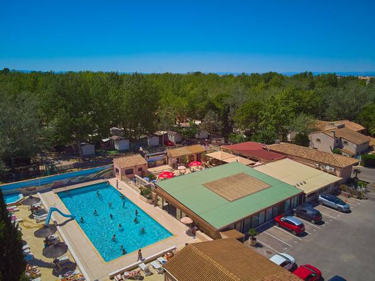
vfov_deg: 56.7
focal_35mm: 24
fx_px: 260
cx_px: 188
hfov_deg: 71.6
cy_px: 140
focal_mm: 4.5
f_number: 2.8
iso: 100
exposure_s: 1/2500
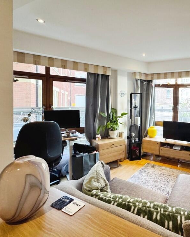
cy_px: 118
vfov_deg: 83.3
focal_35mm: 19
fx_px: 134
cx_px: 153
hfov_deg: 64.3
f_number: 2.2
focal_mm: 2.22
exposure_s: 1/100
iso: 200
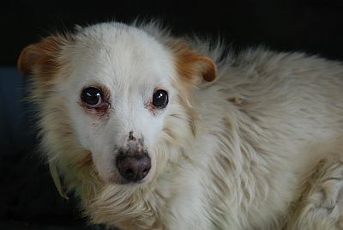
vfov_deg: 23.9
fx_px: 544
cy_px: 115
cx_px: 172
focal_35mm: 57
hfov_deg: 35.0
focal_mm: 38
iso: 200
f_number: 4.5
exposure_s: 1/50
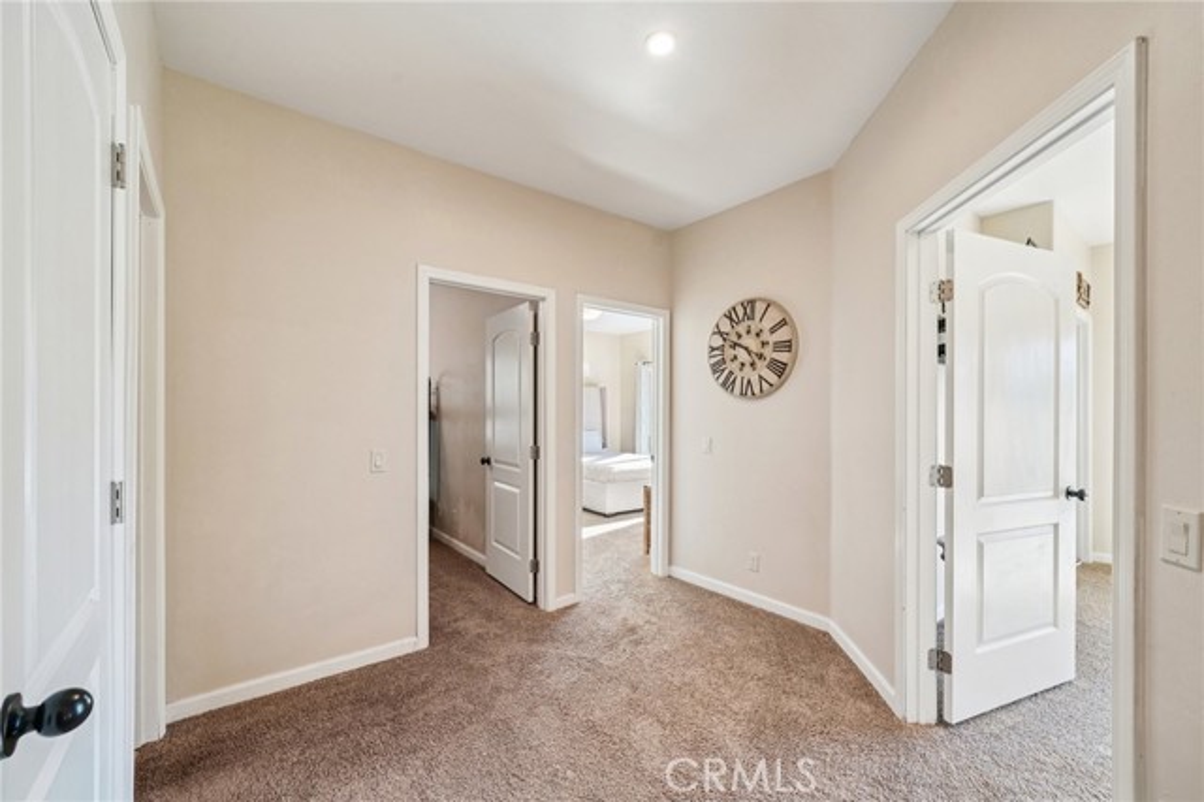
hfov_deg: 104.3
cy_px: 401
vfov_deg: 81.1
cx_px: 602
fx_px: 468
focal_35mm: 14
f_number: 8
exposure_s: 1/15
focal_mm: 14
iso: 400
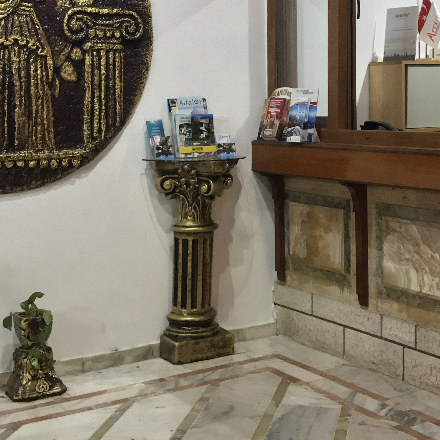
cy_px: 142
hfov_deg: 28.6
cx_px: 241
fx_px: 863
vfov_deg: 28.4
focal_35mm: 60
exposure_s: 1/17
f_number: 1.8
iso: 250
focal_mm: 3.99
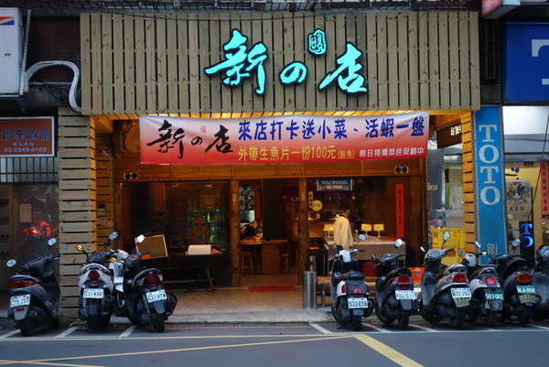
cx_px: 274
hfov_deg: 34.5
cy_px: 184
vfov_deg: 23.4
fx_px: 885
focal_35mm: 58
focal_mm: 21.53
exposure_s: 1/60
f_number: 3.5
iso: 800
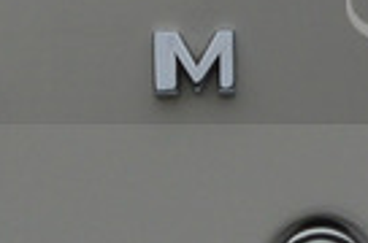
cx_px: 311
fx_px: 5568
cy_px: -412
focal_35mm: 546
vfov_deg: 2.5
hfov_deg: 3.8
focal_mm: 27.5
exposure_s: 1/400
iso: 100
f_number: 5.6
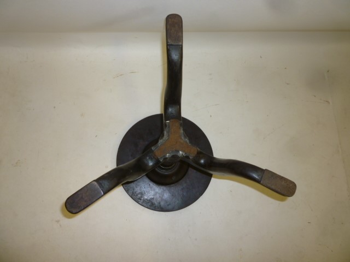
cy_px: 131
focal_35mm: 29
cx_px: 175
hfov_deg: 61.7
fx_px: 293
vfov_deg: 48.2
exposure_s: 1/30
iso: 100
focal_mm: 5.2
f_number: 3.3
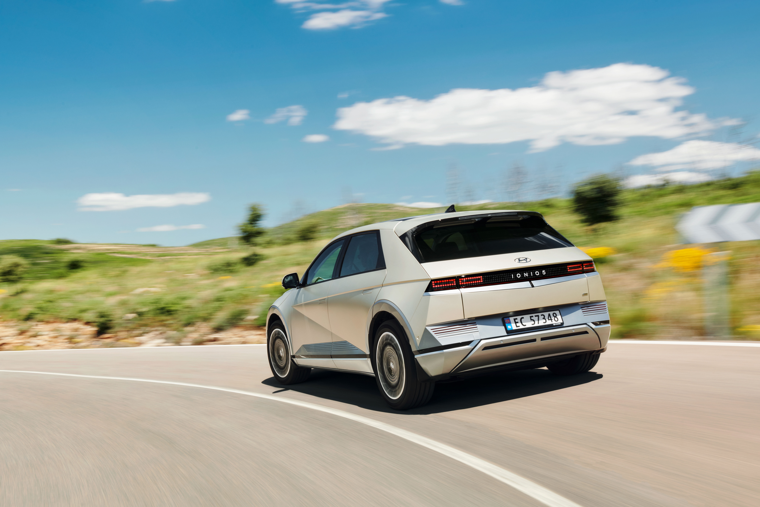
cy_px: 254
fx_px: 887
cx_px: 380
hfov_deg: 46.4
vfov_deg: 31.9
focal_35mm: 42
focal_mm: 42
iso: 125
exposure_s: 1/30
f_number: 16
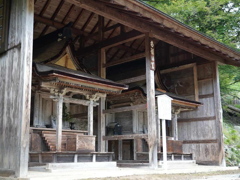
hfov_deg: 42.9
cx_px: 109
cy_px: 90
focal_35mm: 44
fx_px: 305
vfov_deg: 32.9
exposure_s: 1/160
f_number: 4
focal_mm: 40
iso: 500
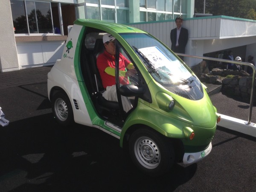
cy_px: 96
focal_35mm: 33
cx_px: 128
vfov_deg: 42.9
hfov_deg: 55.4
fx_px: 244
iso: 50
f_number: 2.4
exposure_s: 1/1550
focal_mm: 4.12
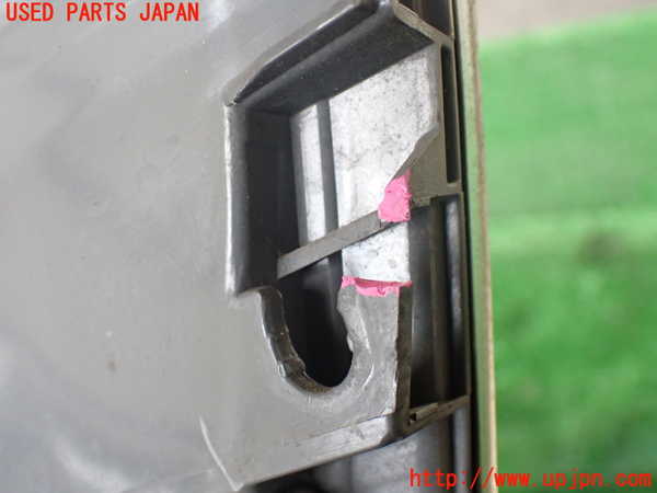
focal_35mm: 41
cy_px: 246
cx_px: 328
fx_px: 778
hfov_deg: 45.8
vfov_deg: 35.1
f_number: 2.8
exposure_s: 1/160
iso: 400
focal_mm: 7.31
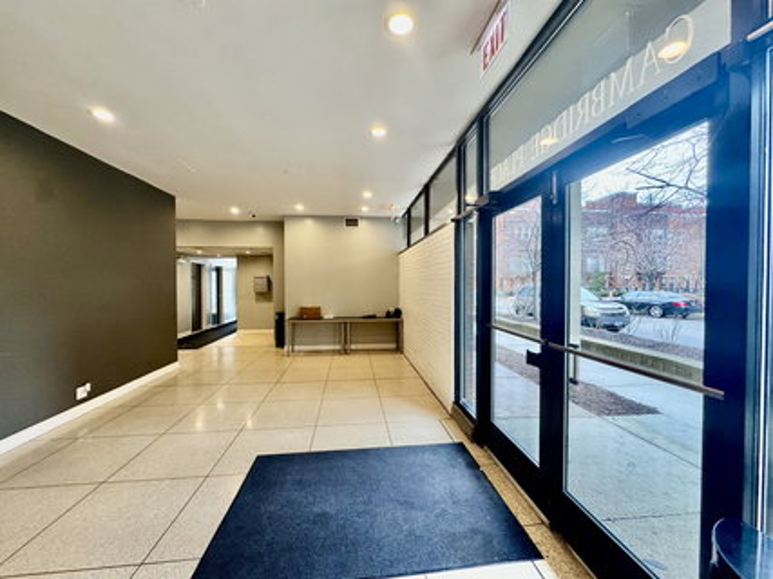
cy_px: 290
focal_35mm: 14
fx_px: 313
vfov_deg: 85.6
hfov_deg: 102.1
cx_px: 386
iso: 250
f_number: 2.2
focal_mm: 2.22
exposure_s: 1/120
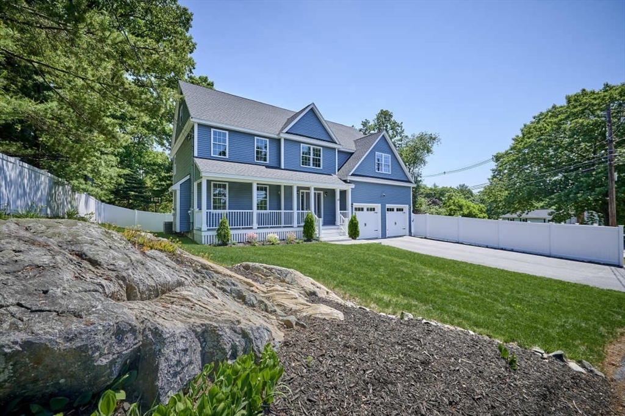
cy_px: 208
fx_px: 243
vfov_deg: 81.1
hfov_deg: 104.3
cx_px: 312
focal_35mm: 14
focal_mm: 14
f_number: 8
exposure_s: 1/400
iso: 200
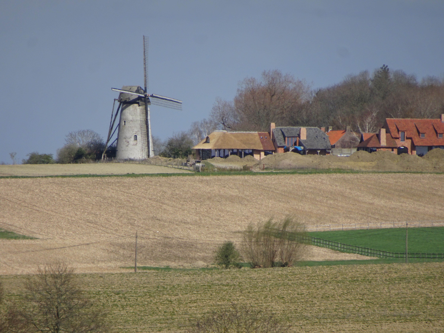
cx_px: 222
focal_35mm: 636
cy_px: 166
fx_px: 8158
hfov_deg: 3.1
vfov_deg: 2.3
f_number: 6.3
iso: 80
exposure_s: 1/500
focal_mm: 108.62
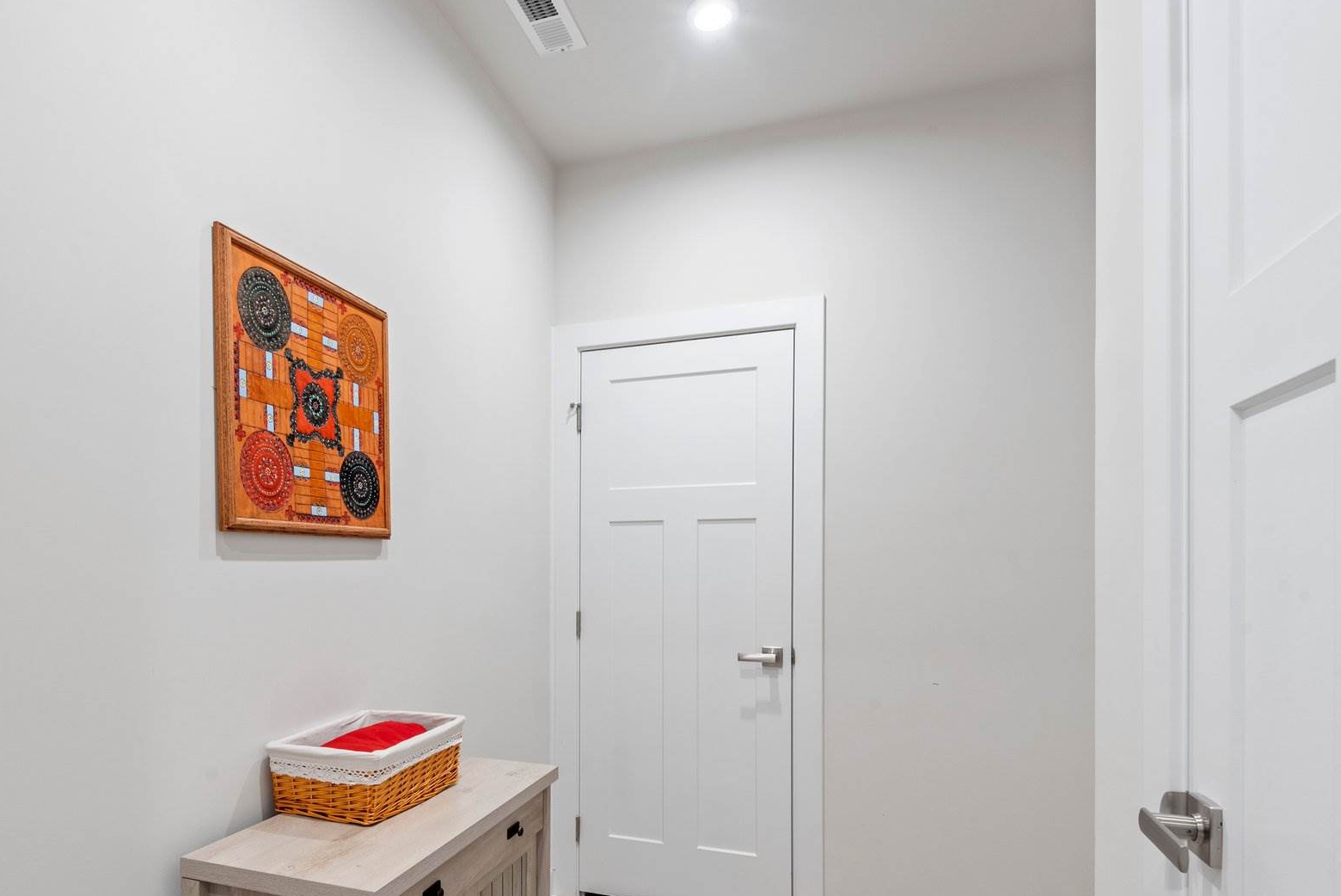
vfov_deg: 58.7
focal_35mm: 21
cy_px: 565
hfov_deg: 80.2
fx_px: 783
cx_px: 532
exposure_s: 2
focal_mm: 16
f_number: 11
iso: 200
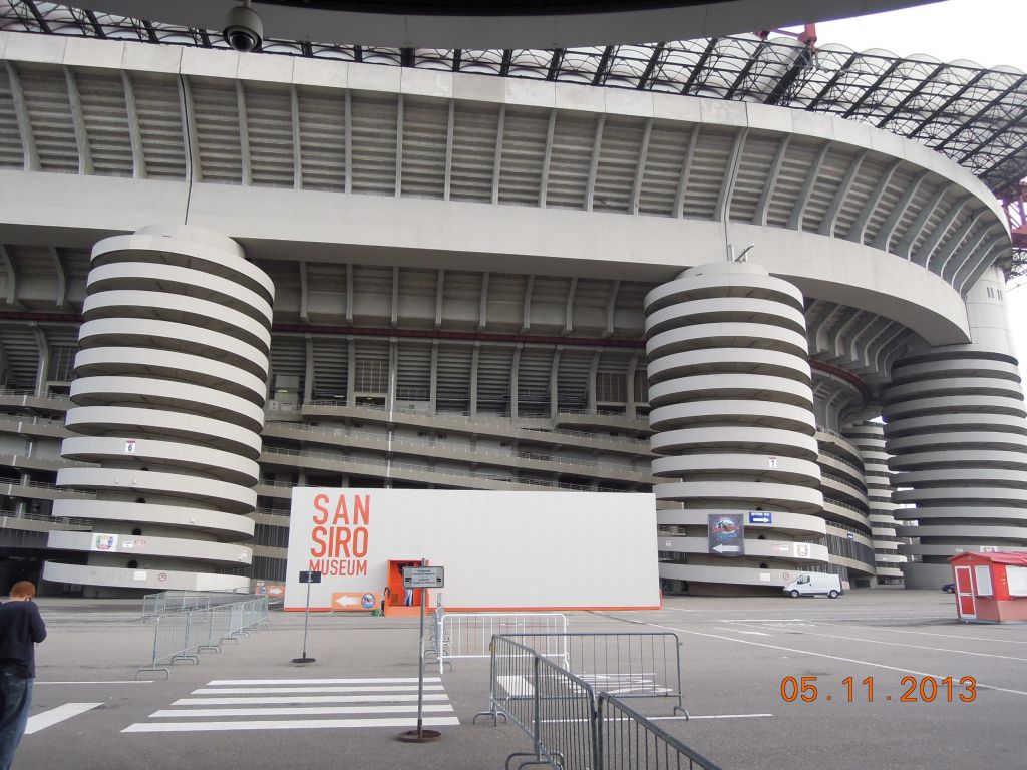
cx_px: 514
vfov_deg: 56.8
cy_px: 385
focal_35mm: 24
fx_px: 712
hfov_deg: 71.6
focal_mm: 4.3
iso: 160
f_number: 2.8
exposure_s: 1/640
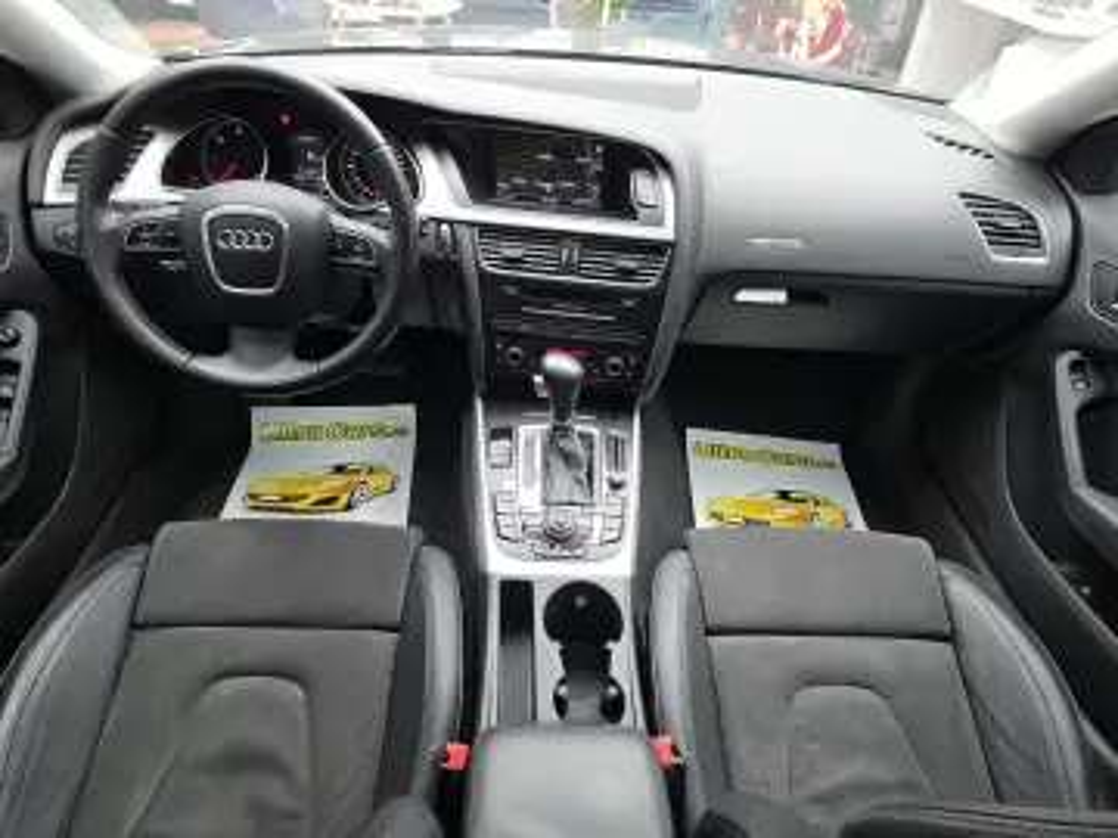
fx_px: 743
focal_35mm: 23
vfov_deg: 58.9
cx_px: 559
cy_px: 419
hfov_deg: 73.9
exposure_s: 1/100
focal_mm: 6.25
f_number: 1.7
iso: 160
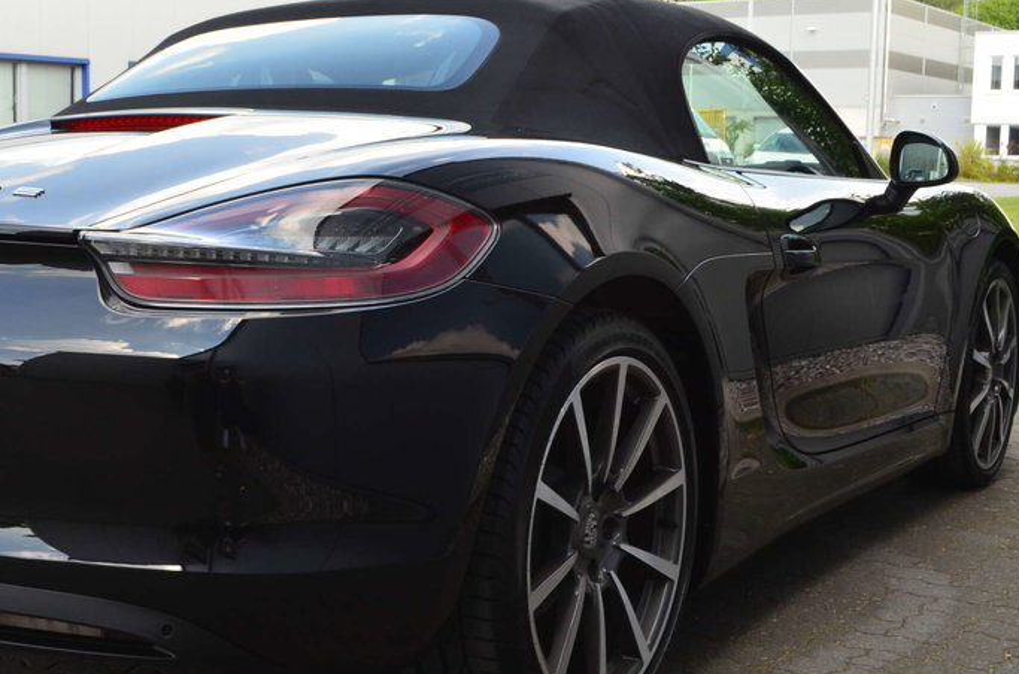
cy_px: 336
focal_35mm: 54
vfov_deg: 24.9
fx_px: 1525
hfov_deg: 36.5
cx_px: 334
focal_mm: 24
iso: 360
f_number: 10
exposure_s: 1/60
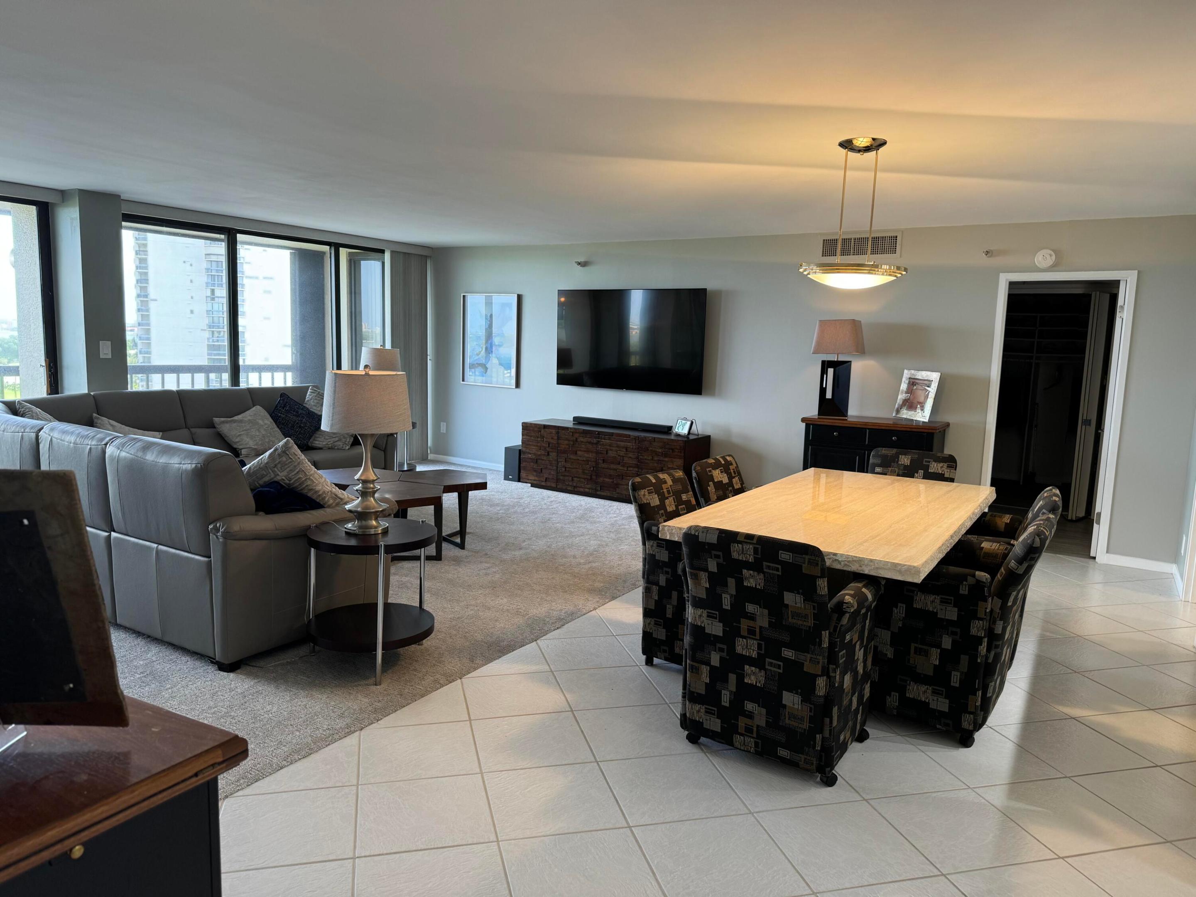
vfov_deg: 56.8
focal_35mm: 24
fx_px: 829
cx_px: 598
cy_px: 448
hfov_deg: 71.6
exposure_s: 1/120
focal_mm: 6.76
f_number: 1.78
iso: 125
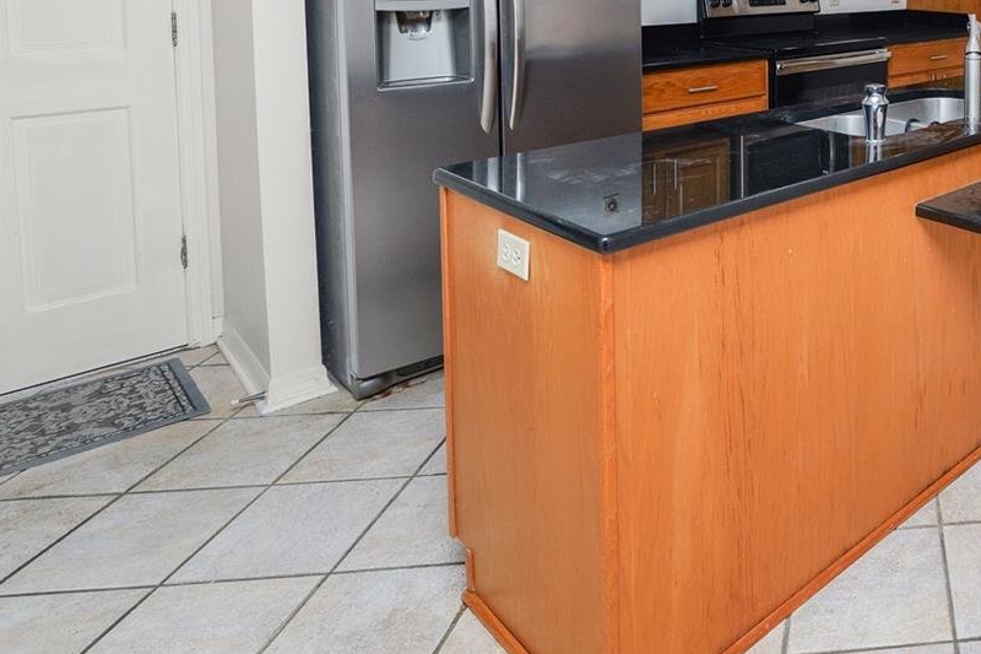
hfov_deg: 52.4
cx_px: 976
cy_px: 5
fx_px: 763
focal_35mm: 28
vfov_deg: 40.7
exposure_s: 1/60
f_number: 6.3
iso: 320
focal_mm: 14
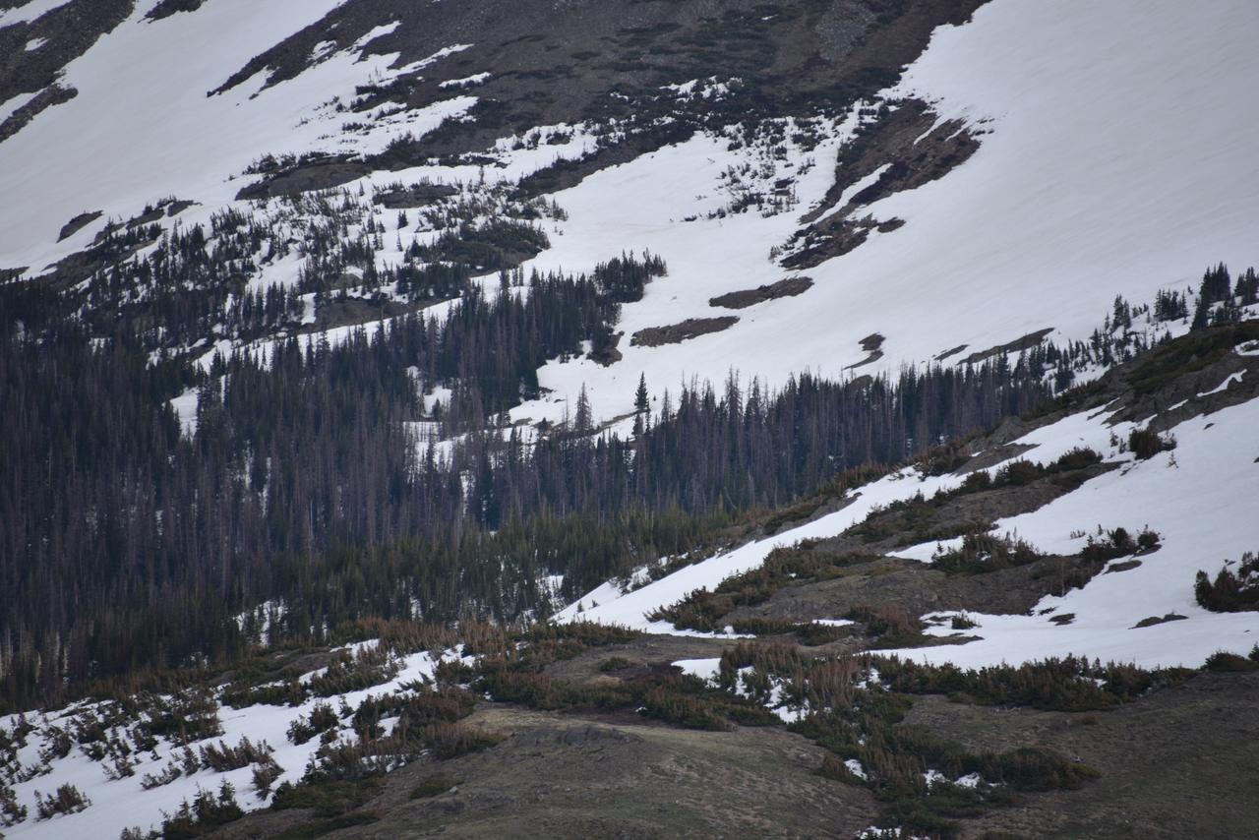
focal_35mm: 300
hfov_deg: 6.9
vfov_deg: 4.6
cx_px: 630
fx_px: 10493
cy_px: 420
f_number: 5.6
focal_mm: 300
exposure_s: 1/640
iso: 140
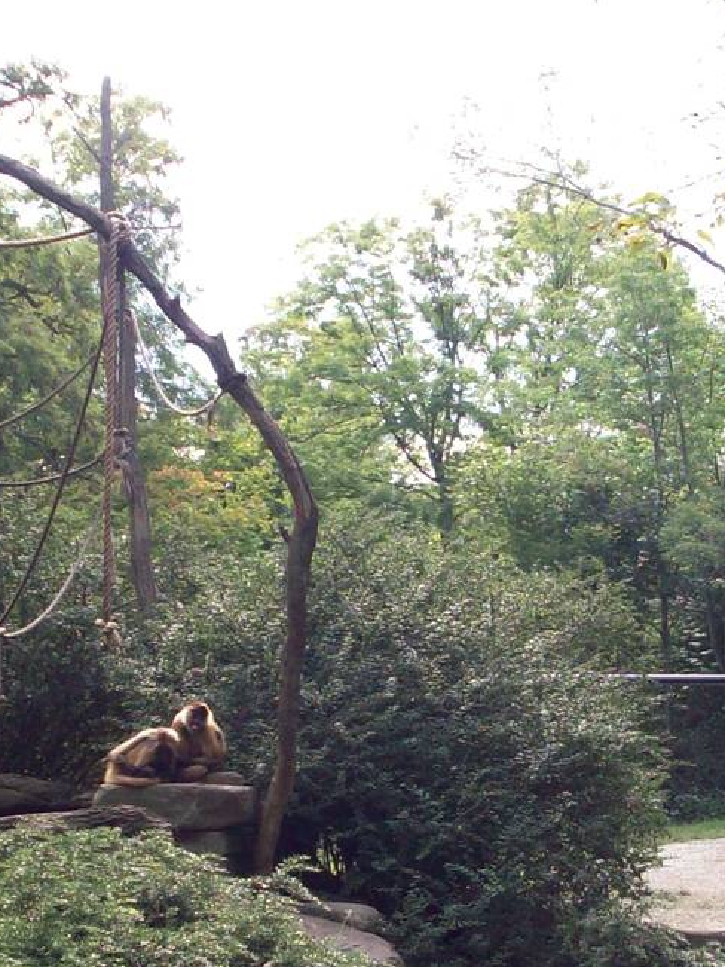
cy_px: 660
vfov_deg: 21.4
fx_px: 2542
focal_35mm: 91
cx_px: 348
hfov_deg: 16.2
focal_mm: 6.2
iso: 80
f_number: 2.8
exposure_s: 1/406
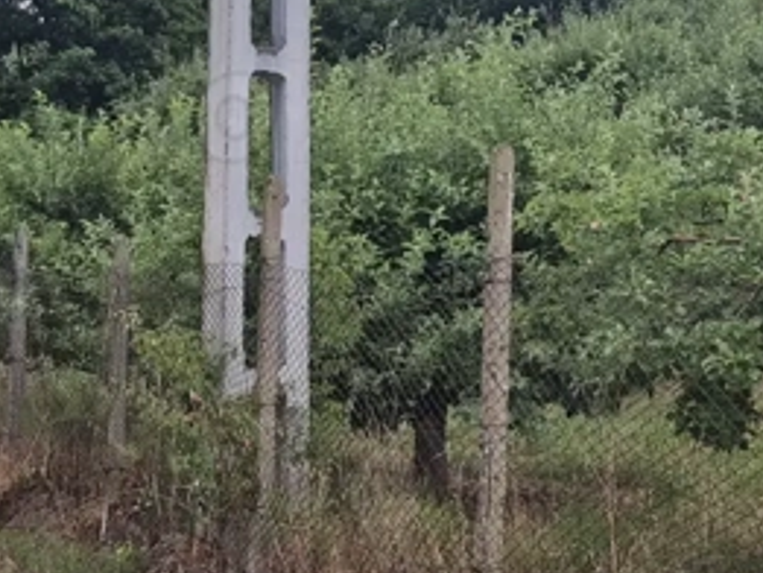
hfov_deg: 22.2
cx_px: 301
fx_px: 1941
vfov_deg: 16.8
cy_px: 357
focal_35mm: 88
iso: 160
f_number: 1.8
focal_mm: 5.4
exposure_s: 1/180
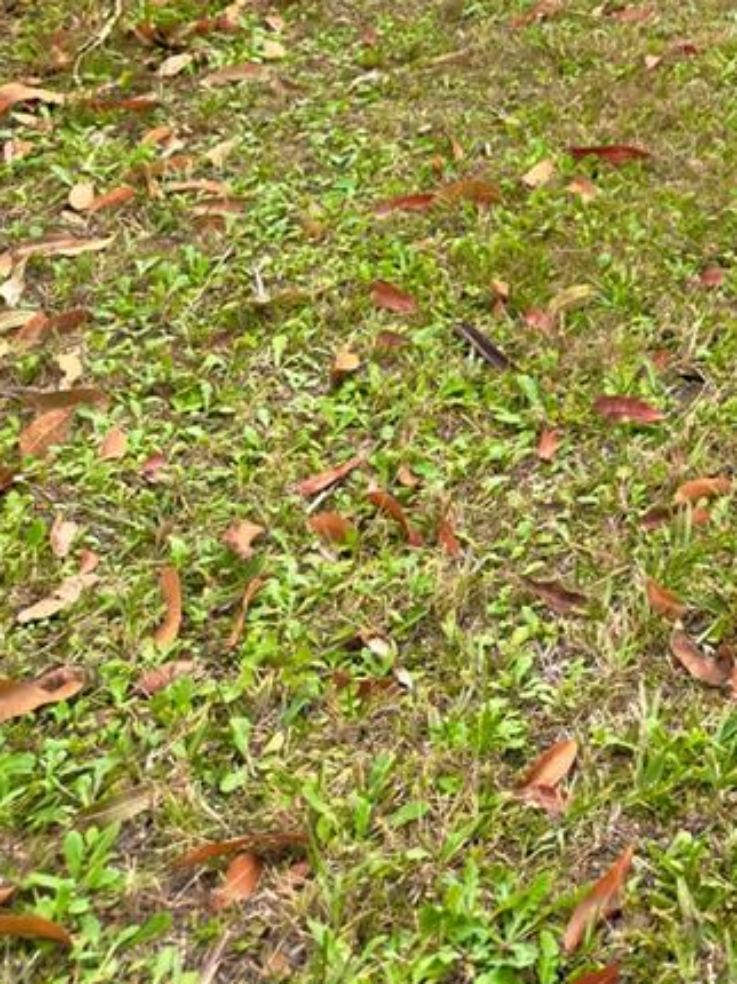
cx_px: 909
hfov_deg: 20.4
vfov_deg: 24.5
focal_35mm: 67
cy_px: -357
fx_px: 1904
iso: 80
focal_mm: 6.76
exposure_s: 1/3058
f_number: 1.78
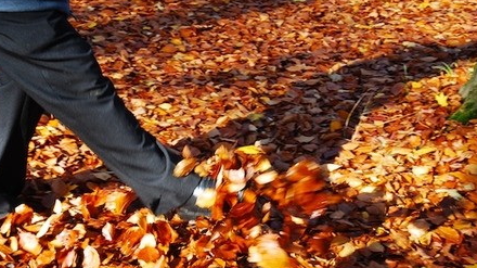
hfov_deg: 29.7
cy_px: 174
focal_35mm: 71
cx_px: 176
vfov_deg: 17.0
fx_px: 895
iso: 100
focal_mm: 31
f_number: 4.5
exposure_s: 1/80
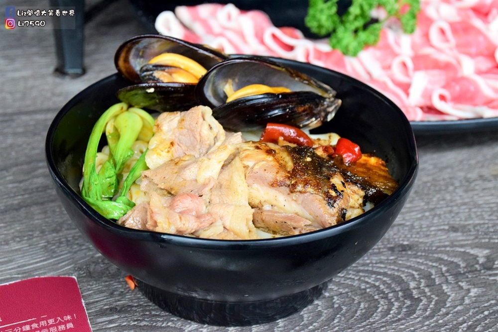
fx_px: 872
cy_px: 166
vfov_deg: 21.6
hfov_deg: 31.9
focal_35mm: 63
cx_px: 249
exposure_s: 1/250
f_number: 8
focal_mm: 42
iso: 2500
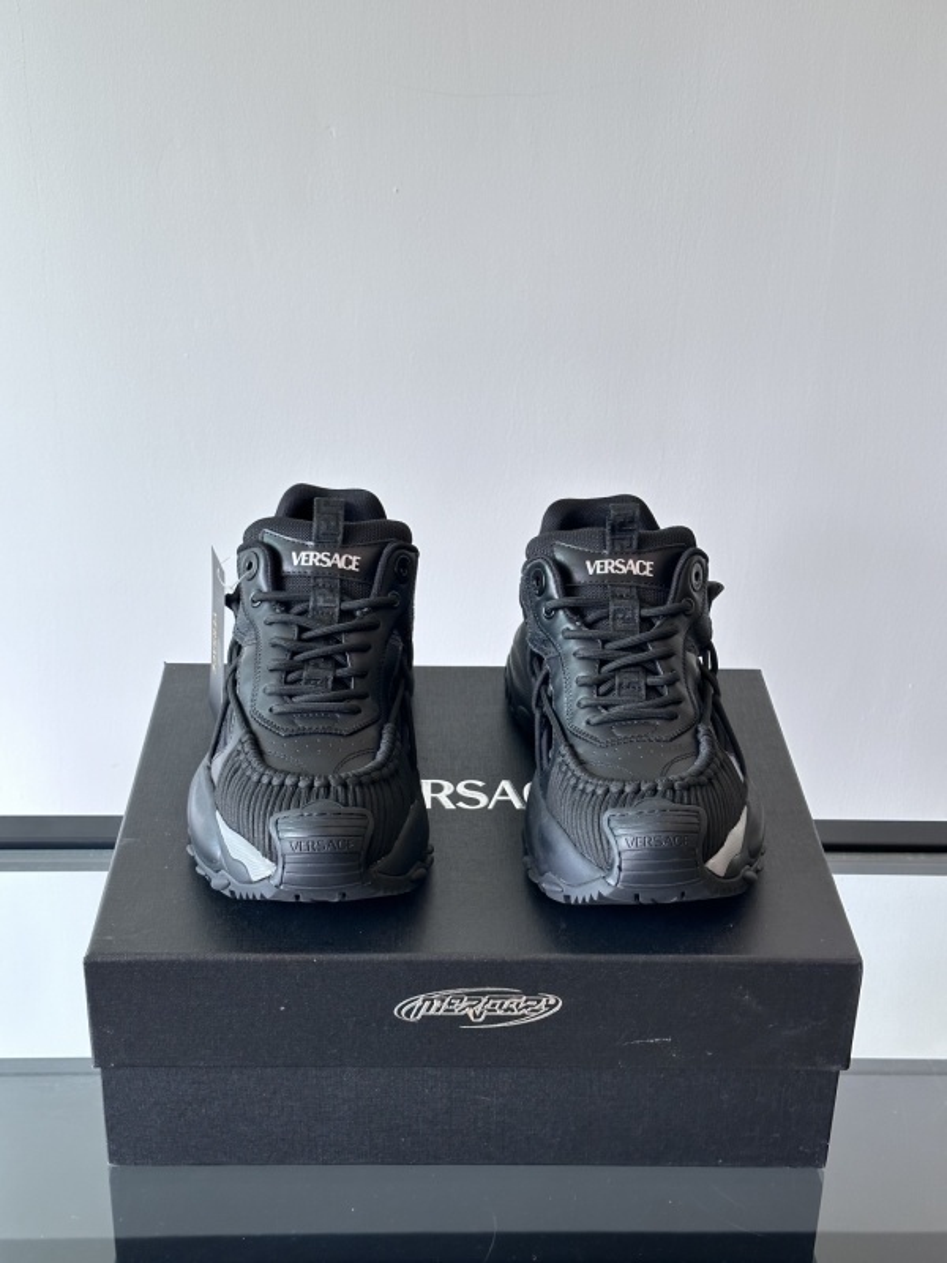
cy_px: 632
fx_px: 1751
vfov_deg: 39.7
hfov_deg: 30.3
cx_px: 474
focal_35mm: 48
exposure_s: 1/158
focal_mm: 6.86
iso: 64
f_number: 1.78
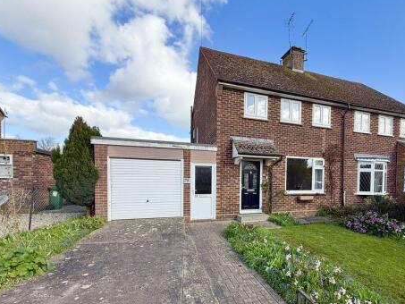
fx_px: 211
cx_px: 242
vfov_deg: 70.8
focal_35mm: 18
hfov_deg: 86.7
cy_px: 185
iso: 50
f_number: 2.2
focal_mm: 2.22
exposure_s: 1/901
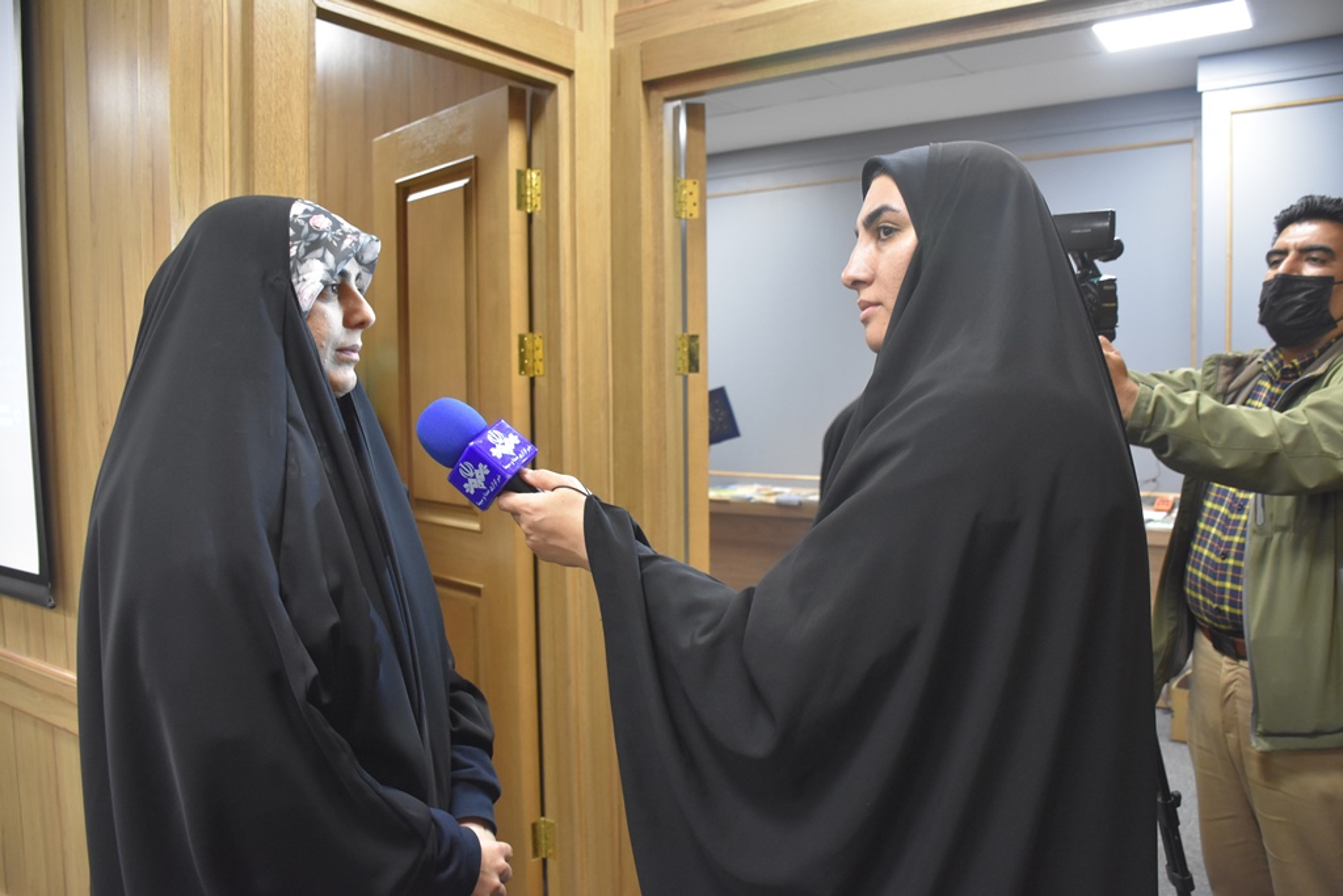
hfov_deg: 67.4
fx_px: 1007
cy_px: 448
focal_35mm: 27
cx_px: 672
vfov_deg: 47.9
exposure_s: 1/60
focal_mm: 18
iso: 2200
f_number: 4
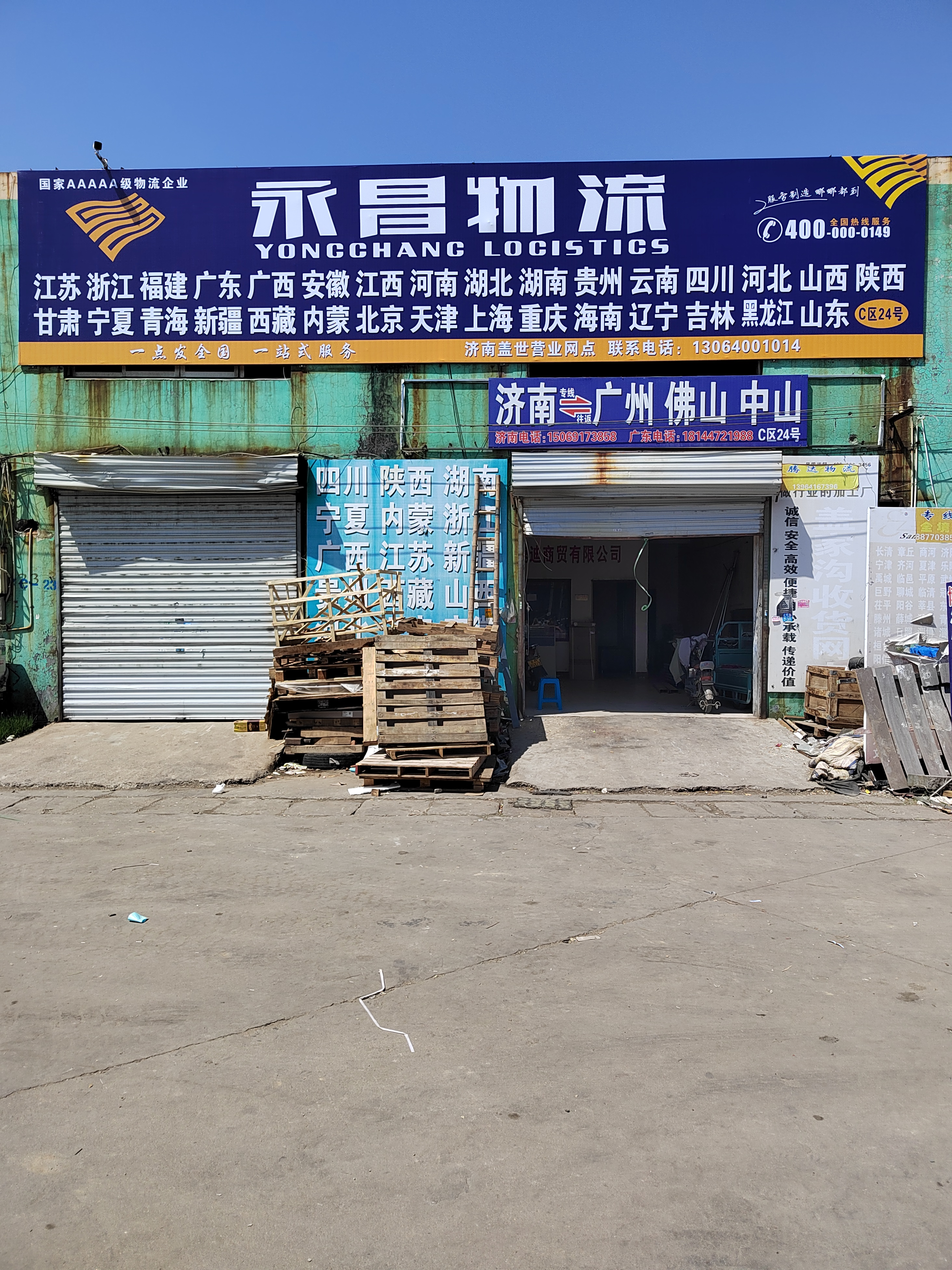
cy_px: 635
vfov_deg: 73.9
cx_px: 476
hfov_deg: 58.9
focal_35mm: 23
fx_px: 843
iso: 250
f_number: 1.9
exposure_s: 1/2000
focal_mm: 5.52
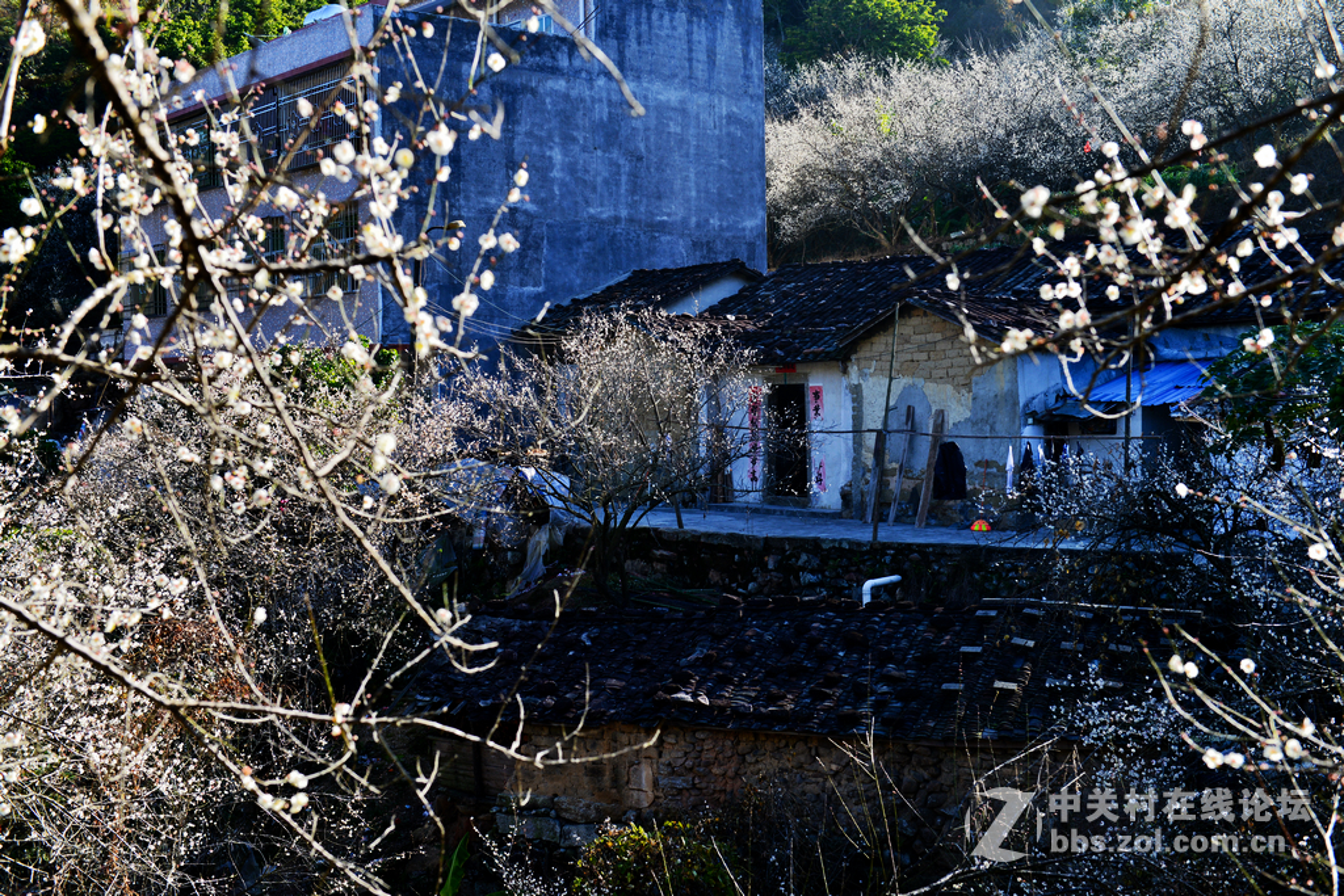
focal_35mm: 44
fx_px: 1643
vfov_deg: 30.5
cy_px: 448
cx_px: 672
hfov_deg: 44.5
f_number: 5.6
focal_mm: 44
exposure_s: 1/320
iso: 200
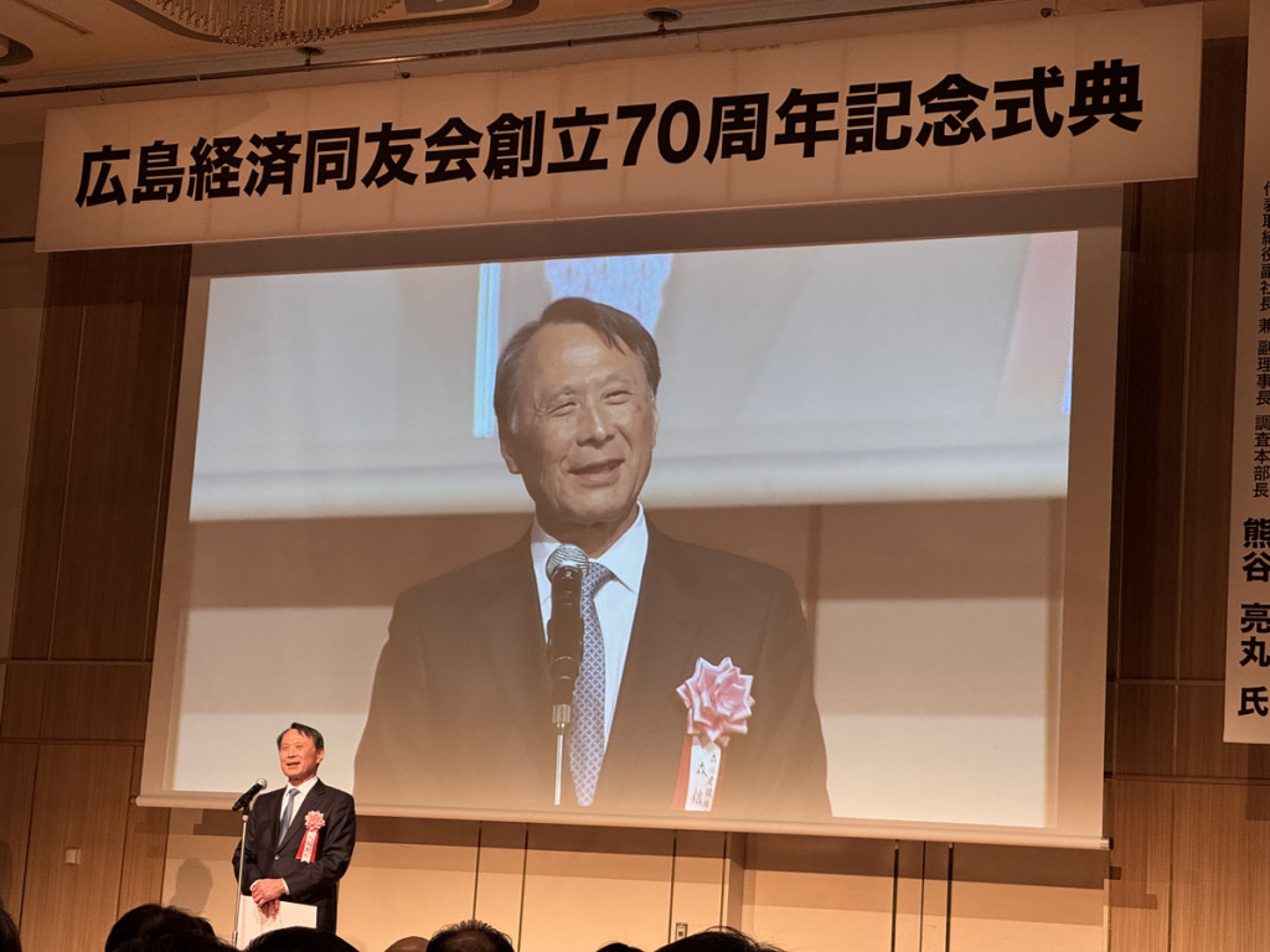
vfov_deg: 19.1
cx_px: 635
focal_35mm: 77
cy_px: 476
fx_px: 2825
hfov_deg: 25.3
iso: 200
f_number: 2.8
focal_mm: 9
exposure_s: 1/60
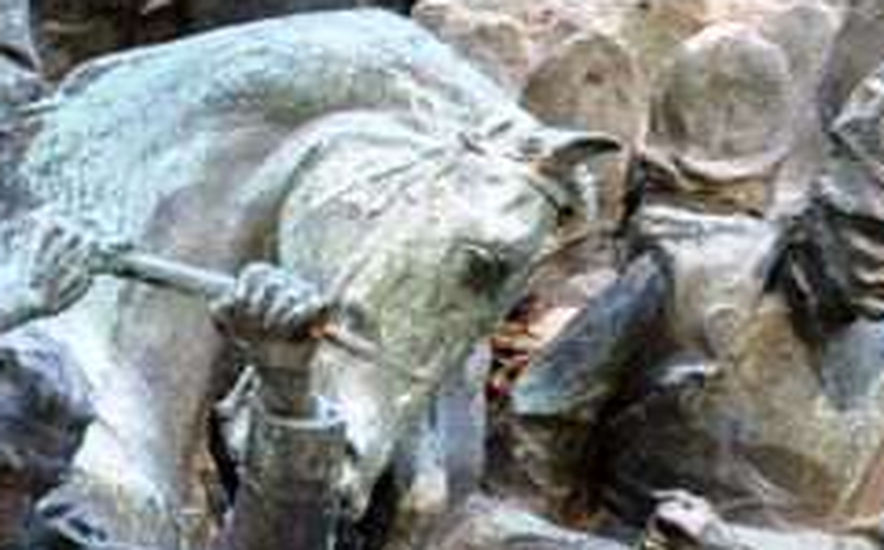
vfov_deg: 1.9
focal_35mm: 682
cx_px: 1115
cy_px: 411
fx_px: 16416
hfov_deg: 3.1
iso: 500
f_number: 7.1
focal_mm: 105
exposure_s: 1/30
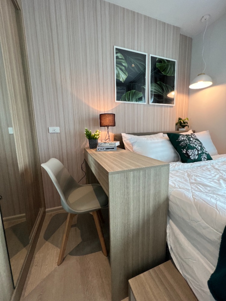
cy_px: 150
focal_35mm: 13
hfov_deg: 89.9
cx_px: 113
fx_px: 113
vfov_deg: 106.2
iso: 125
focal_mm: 1.57
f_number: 1.8
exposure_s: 1/100
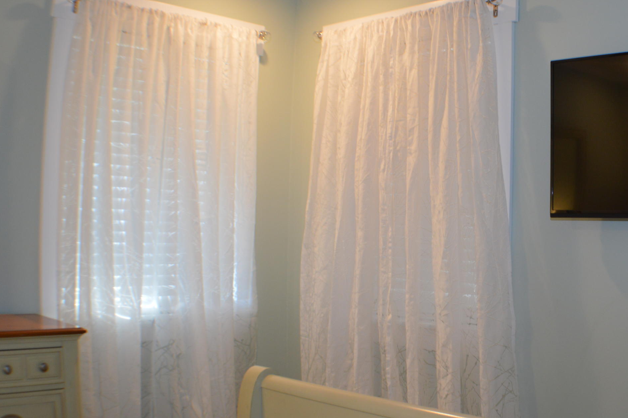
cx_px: 480
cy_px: 223
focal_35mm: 62
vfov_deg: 21.9
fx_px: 1080
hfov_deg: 31.8
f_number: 4.2
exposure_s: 1/30
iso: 400
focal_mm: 26
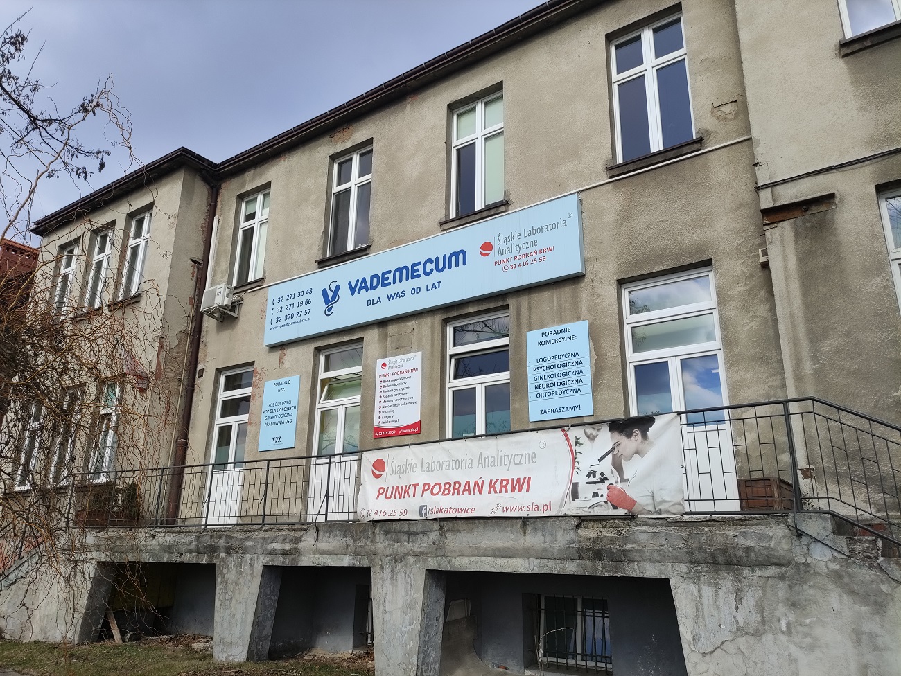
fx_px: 651
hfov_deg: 69.4
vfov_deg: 54.9
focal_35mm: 25
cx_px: 450
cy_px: 338
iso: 50
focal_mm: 5.43
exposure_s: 1/1120
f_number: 1.89
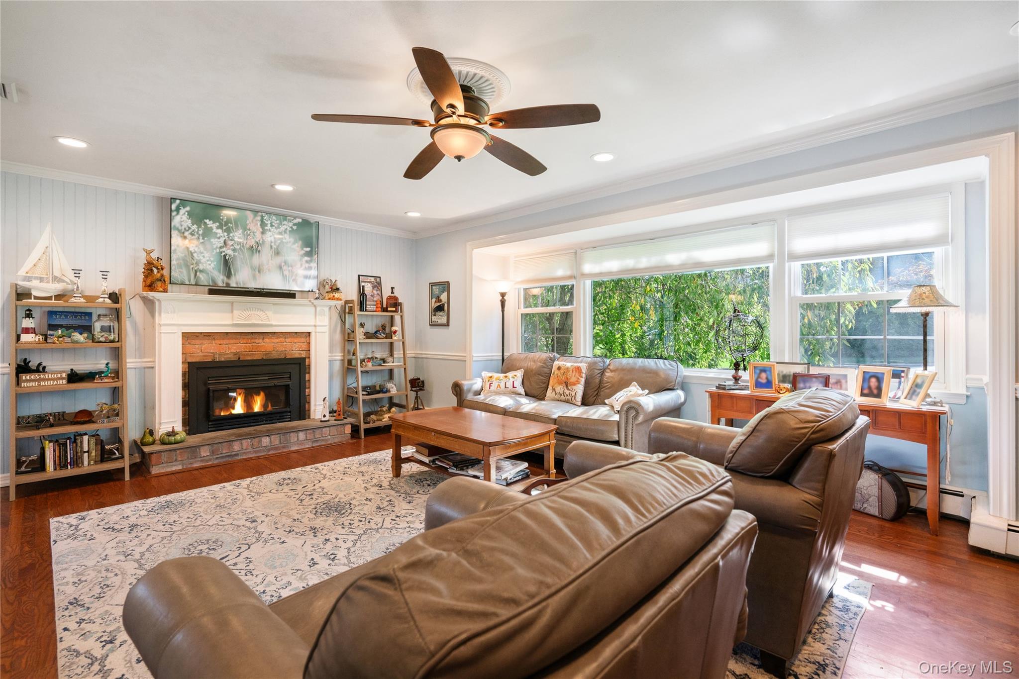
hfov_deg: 96.7
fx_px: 453
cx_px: 510
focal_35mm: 16
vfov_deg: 73.7
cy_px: 340
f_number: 5.6
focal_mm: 16
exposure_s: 1/10
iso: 800
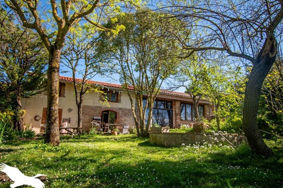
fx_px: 173
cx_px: 138
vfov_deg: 57.2
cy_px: 98
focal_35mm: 22
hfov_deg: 78.6
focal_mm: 14
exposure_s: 1/500
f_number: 5.6
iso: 125
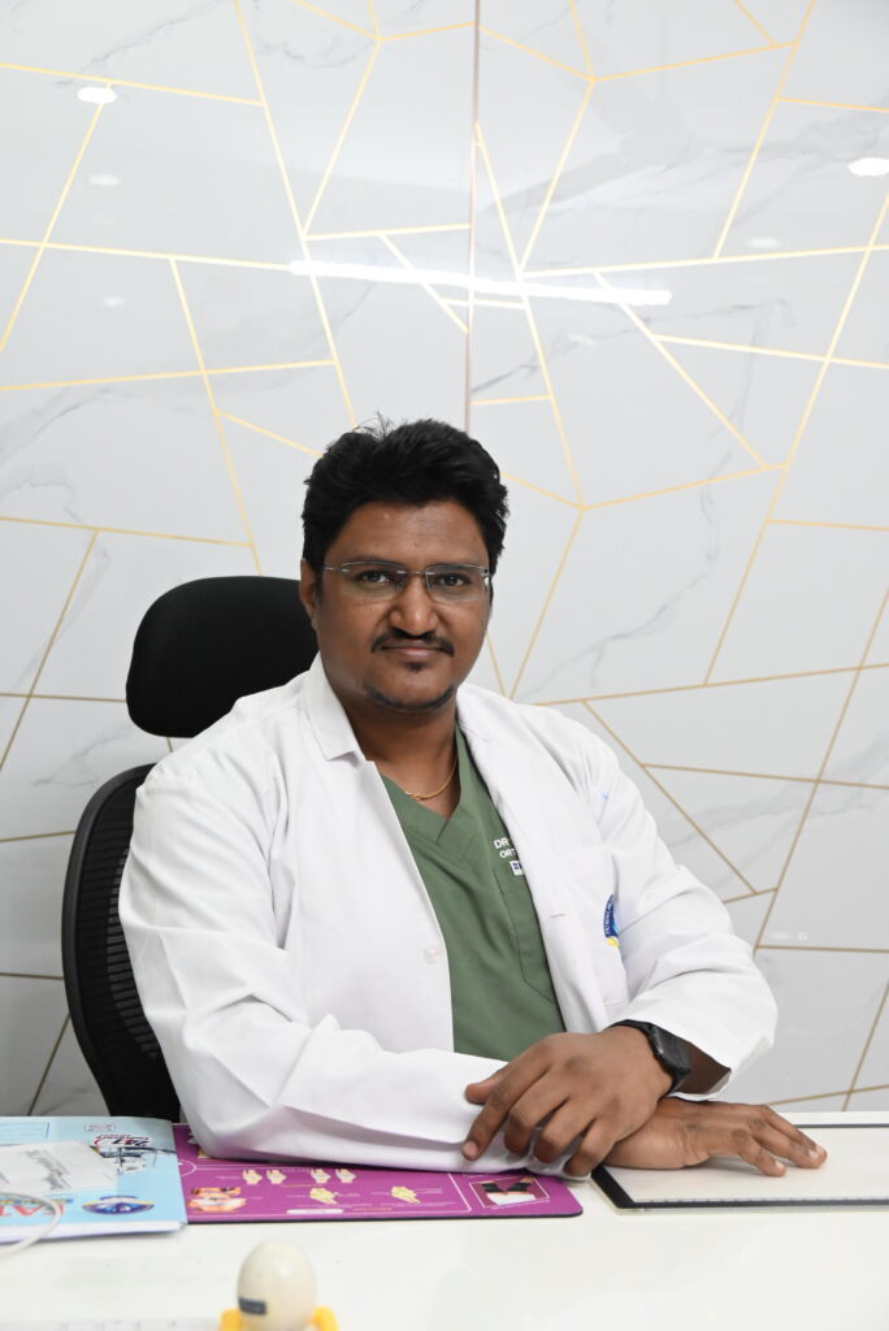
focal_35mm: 46
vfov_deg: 42.7
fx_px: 1701
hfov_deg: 29.3
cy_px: 666
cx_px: 444
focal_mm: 46
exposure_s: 1/80
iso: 3200
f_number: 5.3
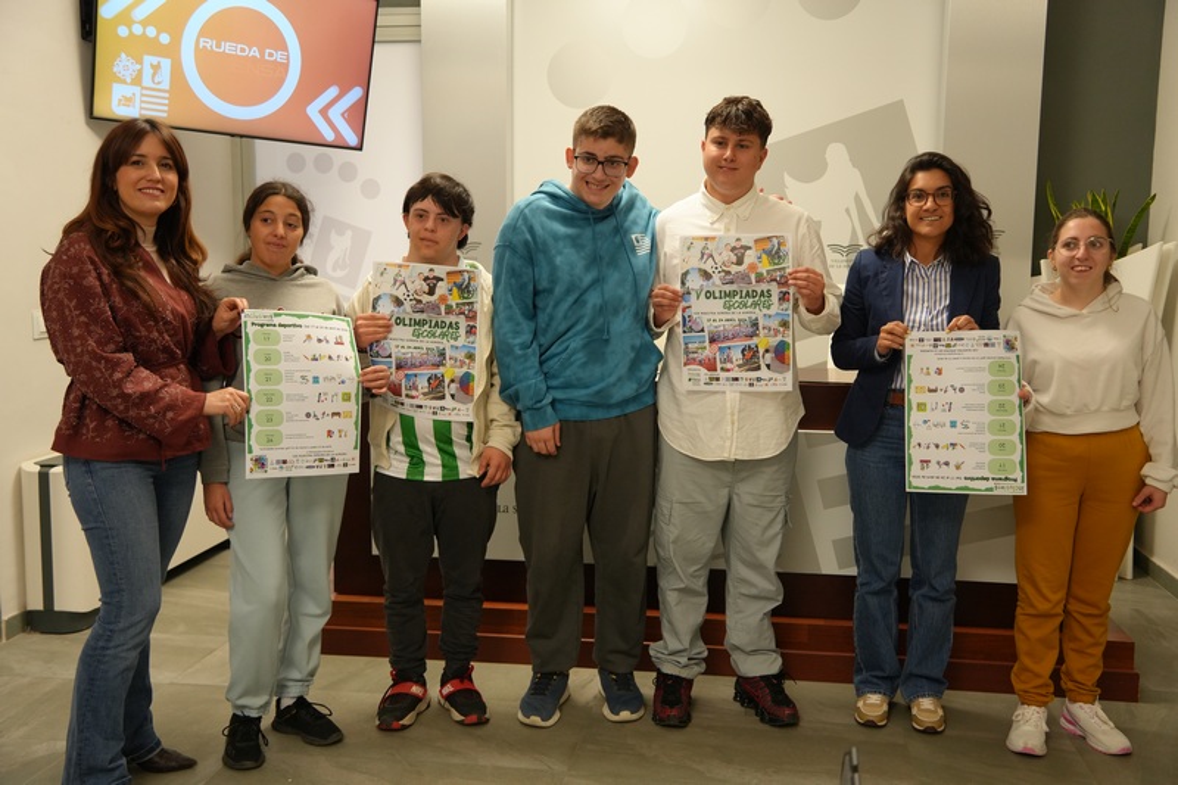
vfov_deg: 41.1
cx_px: 589
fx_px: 1047
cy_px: 392
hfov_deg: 58.7
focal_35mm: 32
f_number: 4
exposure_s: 1/160
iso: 1600
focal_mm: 32
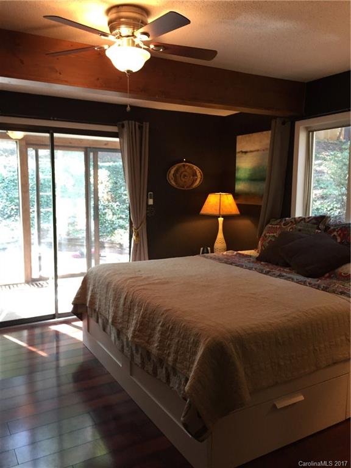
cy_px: 234
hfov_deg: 48.2
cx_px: 176
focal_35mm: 29
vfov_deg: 61.7
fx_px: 392
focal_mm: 4.15
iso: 125
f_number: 2.2
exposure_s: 1/30
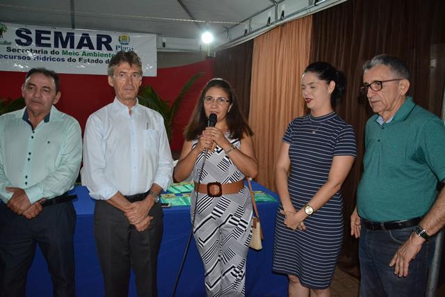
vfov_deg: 48.0
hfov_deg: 67.4
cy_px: 148
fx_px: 334
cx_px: 222
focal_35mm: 27
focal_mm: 18
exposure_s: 1/60
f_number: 3.5
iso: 2000
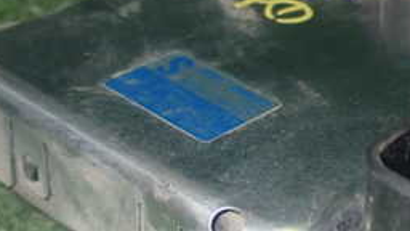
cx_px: 317
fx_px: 1305
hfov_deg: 17.7
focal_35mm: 120
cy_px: 170
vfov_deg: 10.1
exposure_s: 1/50
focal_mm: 8.4
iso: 800
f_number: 9
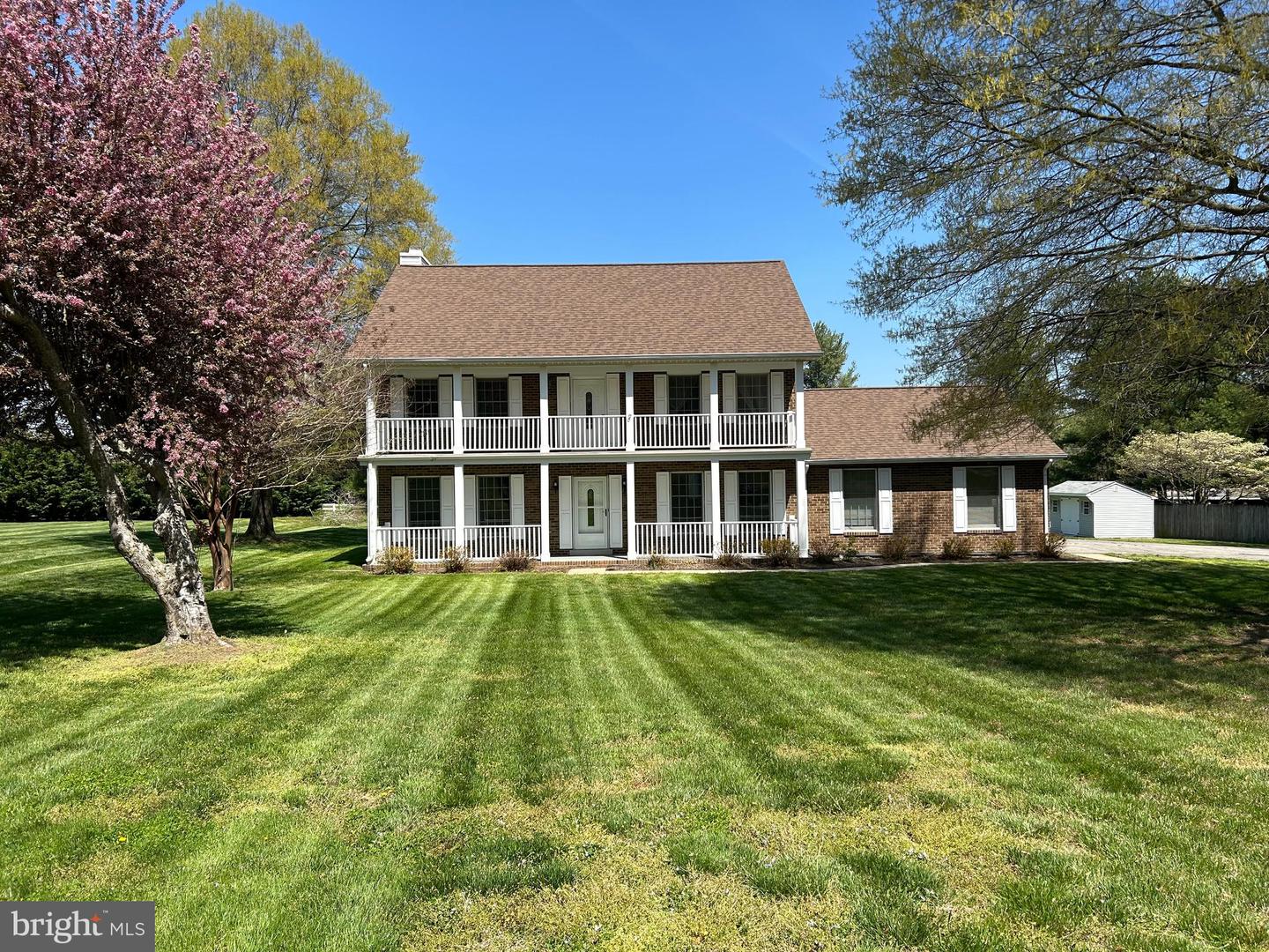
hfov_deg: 67.3
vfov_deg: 53.1
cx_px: 634
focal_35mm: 26
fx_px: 953
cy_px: 476
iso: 50
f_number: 1.5
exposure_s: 1/2915
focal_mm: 5.7
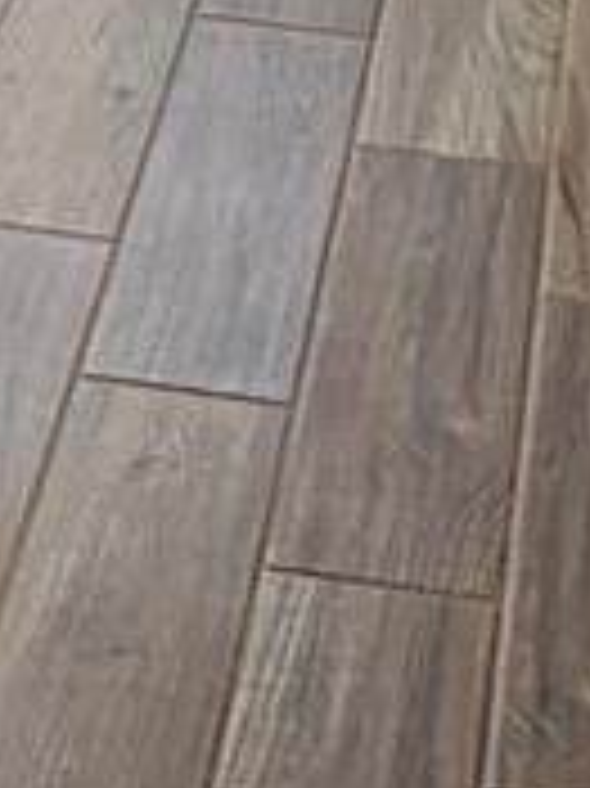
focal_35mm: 178
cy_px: -811
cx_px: -140
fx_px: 4050
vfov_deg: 10.2
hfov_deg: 8.2
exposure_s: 1/60
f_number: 1.8
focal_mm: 4.25
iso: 100
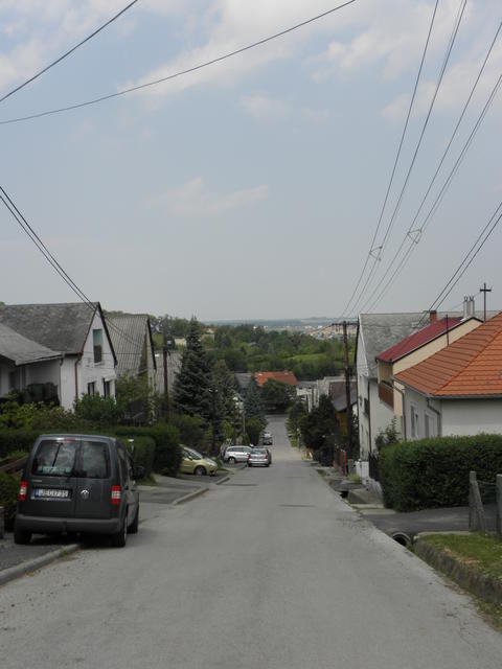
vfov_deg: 40.4
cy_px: 334
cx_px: 251
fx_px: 909
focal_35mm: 47
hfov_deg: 30.9
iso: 64
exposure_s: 1/320
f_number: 5.6
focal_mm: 8.53
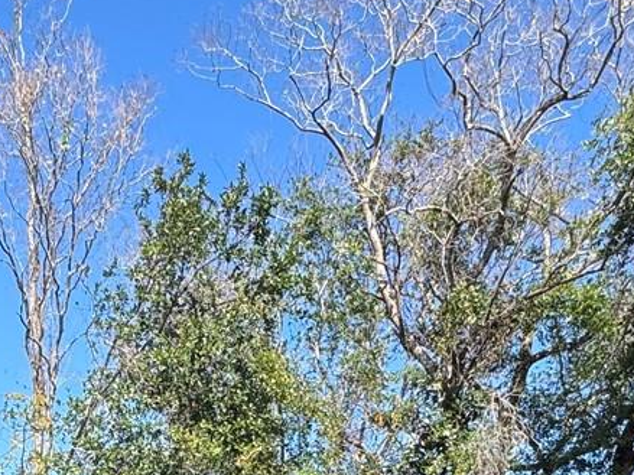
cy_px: 729
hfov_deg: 36.7
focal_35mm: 51
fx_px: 934
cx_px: 166
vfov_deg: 22.8
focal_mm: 2.22
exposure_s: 1/787
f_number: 2.2
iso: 40
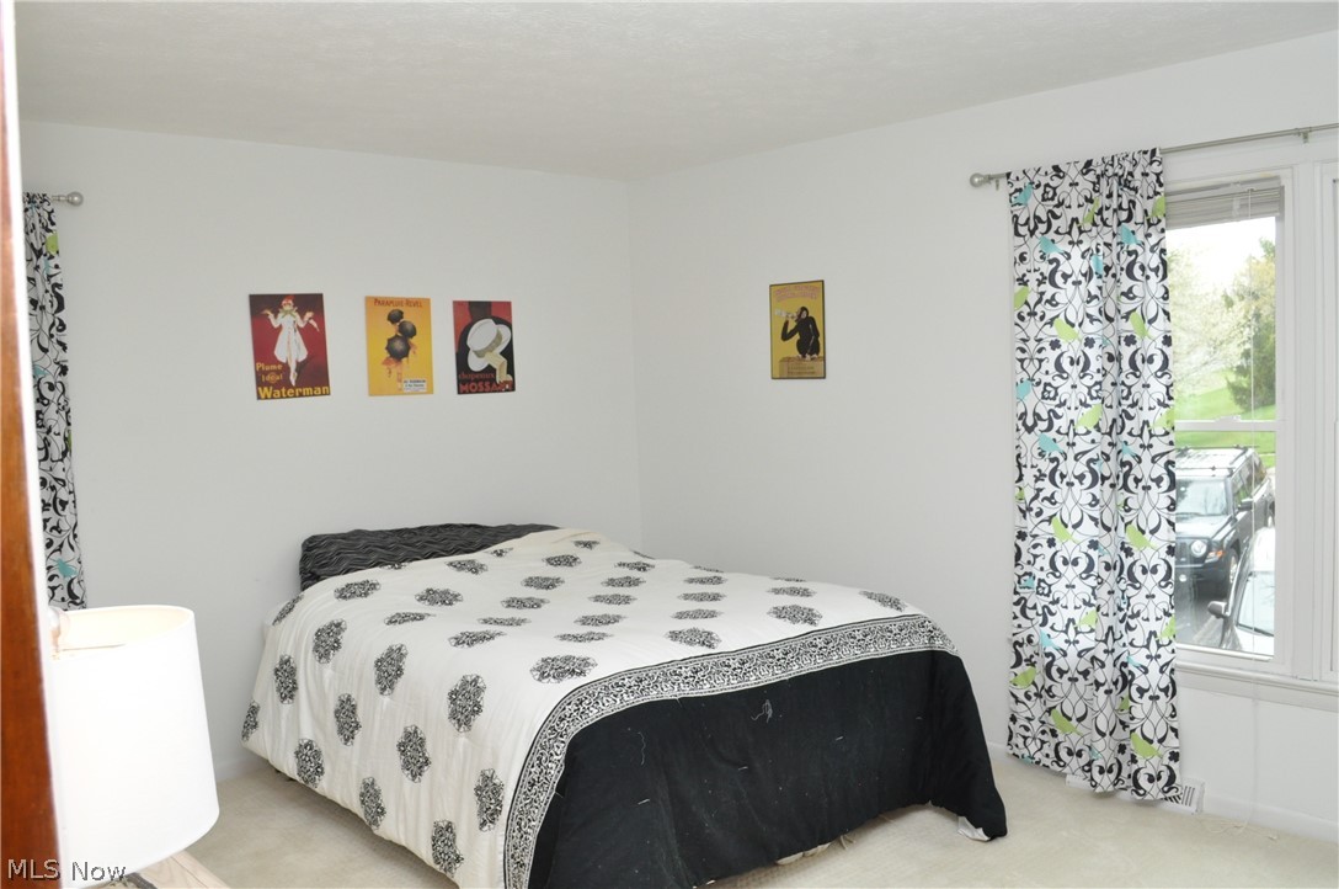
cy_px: 444
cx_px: 670
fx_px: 1114
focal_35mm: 30
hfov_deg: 62.0
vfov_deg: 43.5
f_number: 8
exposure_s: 1/60
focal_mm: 20
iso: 1250
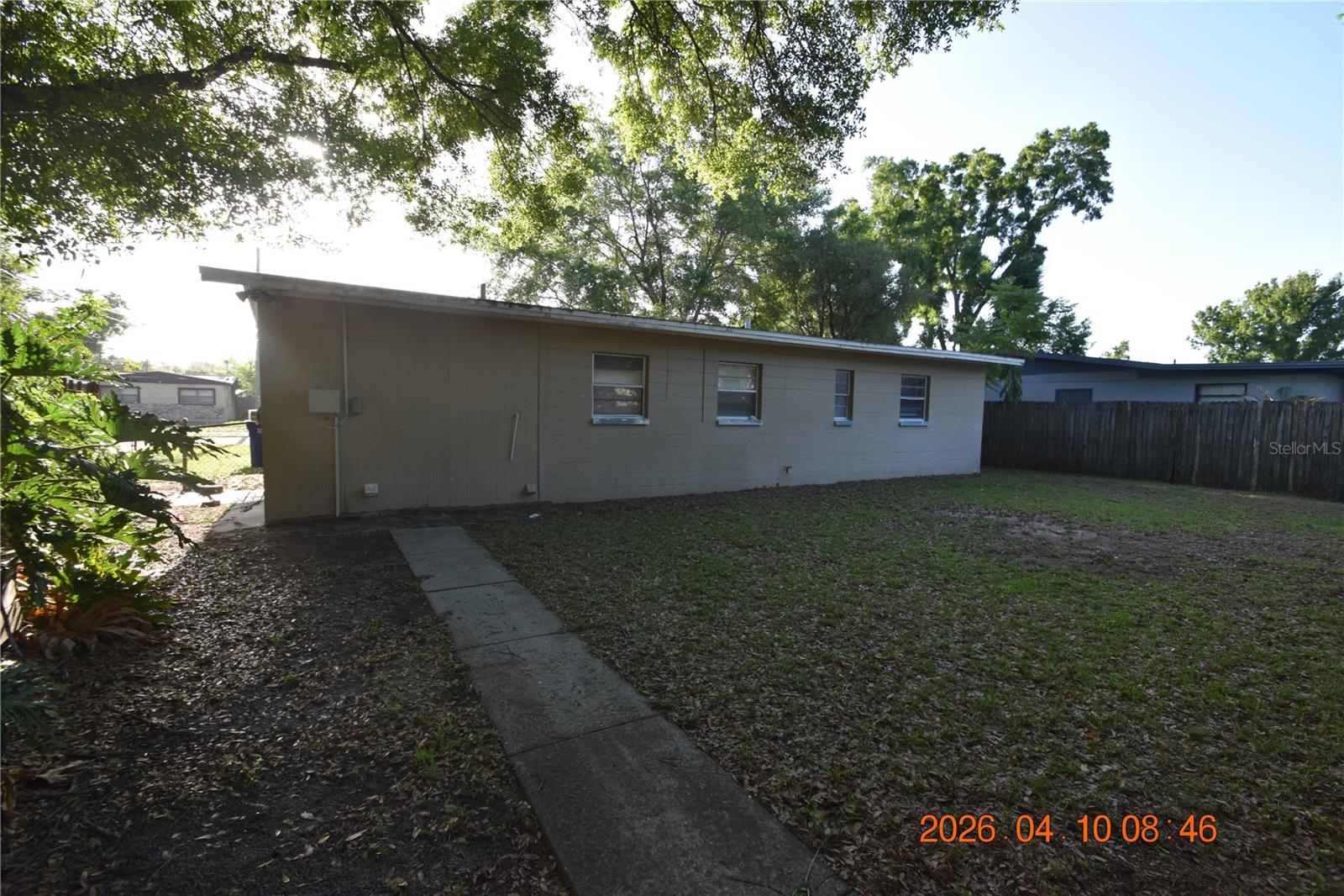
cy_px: 448
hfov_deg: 100.4
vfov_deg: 77.3
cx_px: 672
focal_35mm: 15
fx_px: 560
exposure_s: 1/250
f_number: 8
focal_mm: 10
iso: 360
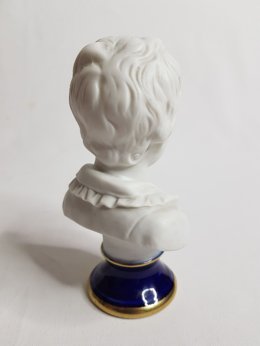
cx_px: 130
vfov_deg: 67.3
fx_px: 260
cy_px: 173
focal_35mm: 26
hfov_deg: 53.1
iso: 80
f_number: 1.7
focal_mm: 4.2
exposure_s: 1/100
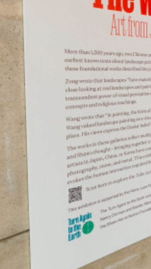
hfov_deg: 18.8
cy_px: 98
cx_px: 245
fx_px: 384
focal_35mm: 54
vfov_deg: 38.2
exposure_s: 1/3
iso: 400
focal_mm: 24
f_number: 10
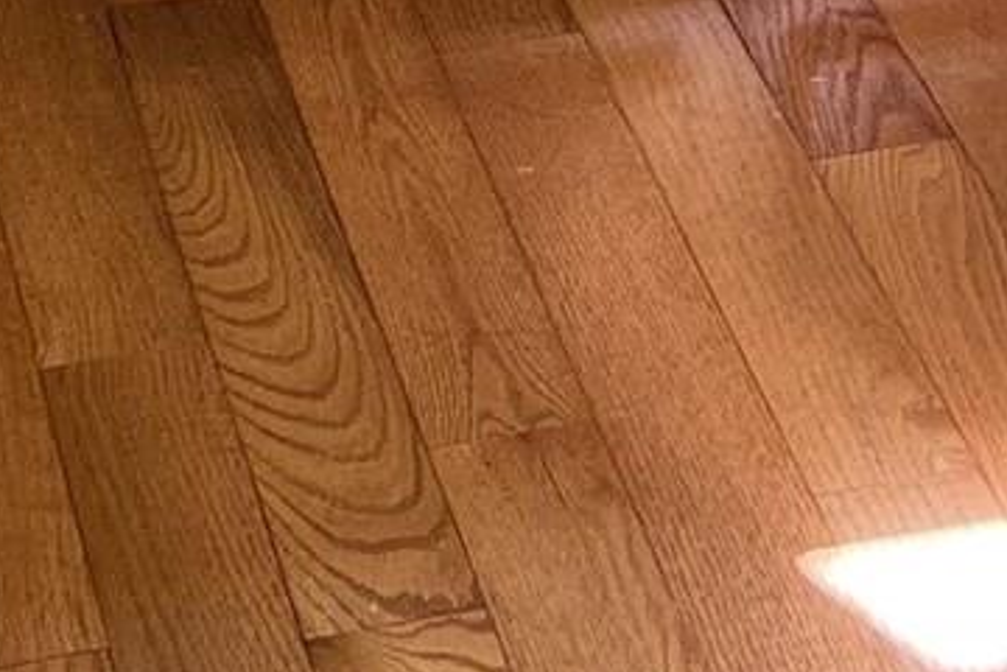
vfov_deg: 7.0
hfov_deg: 11.6
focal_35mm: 173
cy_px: -1397
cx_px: 1234
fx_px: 4839
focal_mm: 5.7
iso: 80
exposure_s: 1/120
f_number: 1.5
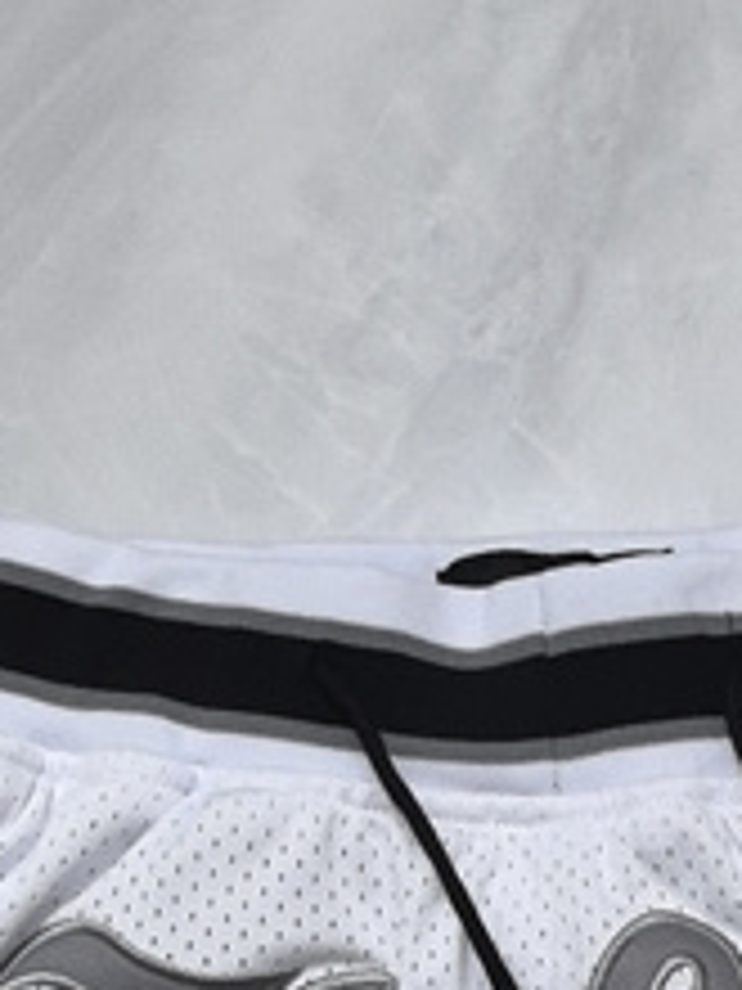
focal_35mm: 98
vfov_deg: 18.5
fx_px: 2801
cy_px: 1332
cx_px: 706
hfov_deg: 14.9
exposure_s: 1/60
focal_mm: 5.75
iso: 400
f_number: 2
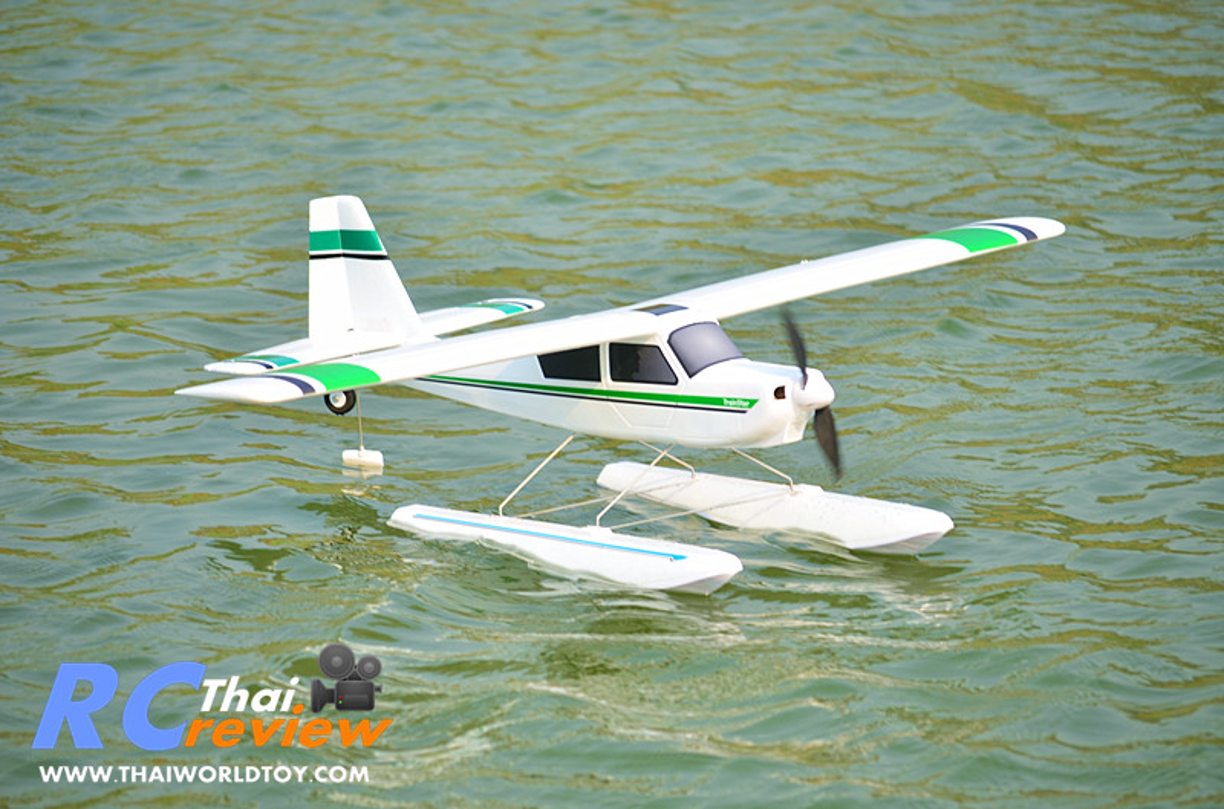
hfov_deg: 10.2
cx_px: 612
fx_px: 6867
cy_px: 404
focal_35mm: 202
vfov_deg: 6.7
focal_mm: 135
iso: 125
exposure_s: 1/320
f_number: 5
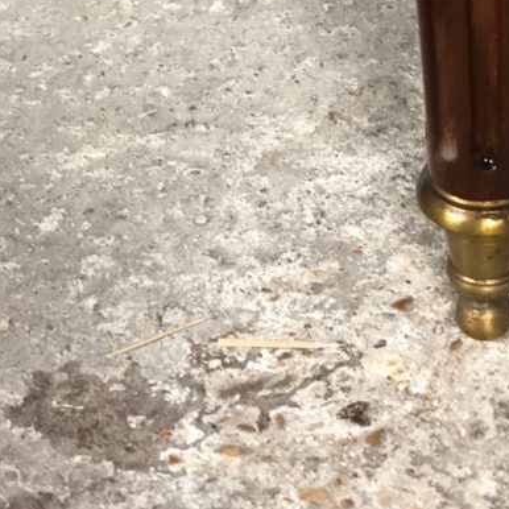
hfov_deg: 14.1
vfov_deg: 14.0
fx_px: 2030
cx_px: 494
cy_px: -20
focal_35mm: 122
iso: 125
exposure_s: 1/25
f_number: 2.4
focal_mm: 6
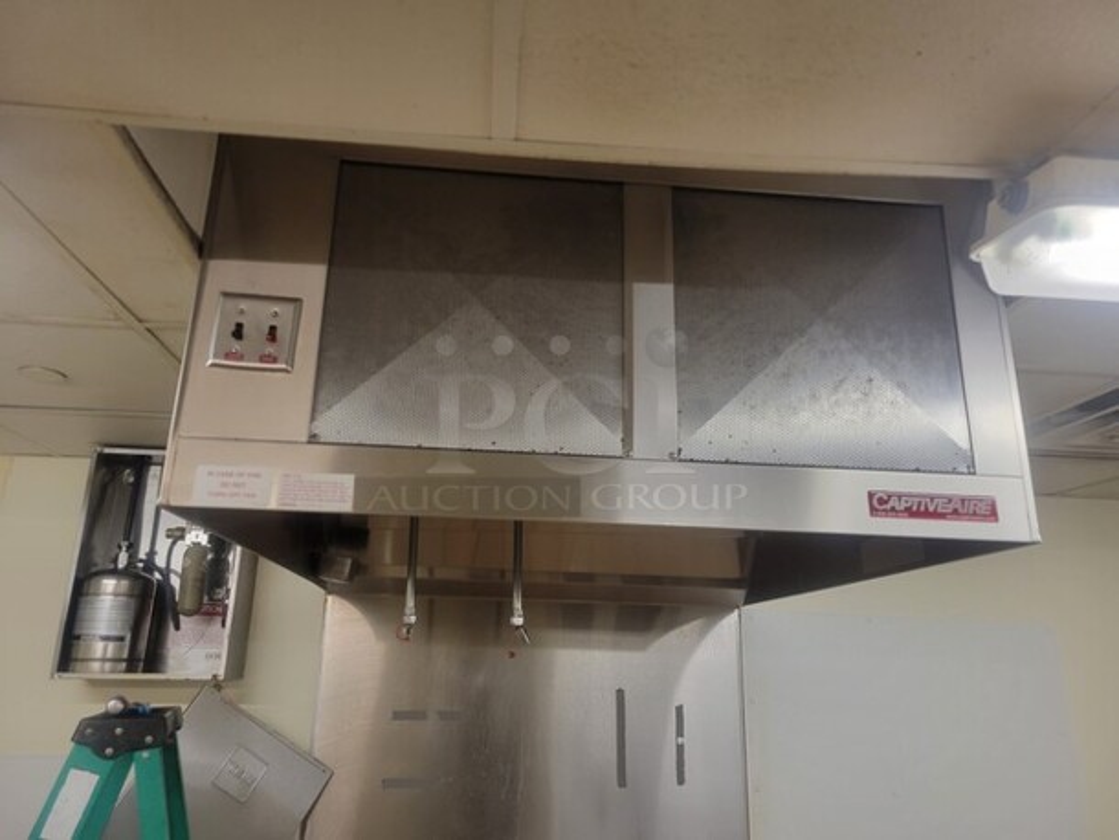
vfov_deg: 53.1
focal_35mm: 26
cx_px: 560
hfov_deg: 67.3
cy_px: 420
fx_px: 841
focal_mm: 5.4
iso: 160
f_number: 1.8
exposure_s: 1/120
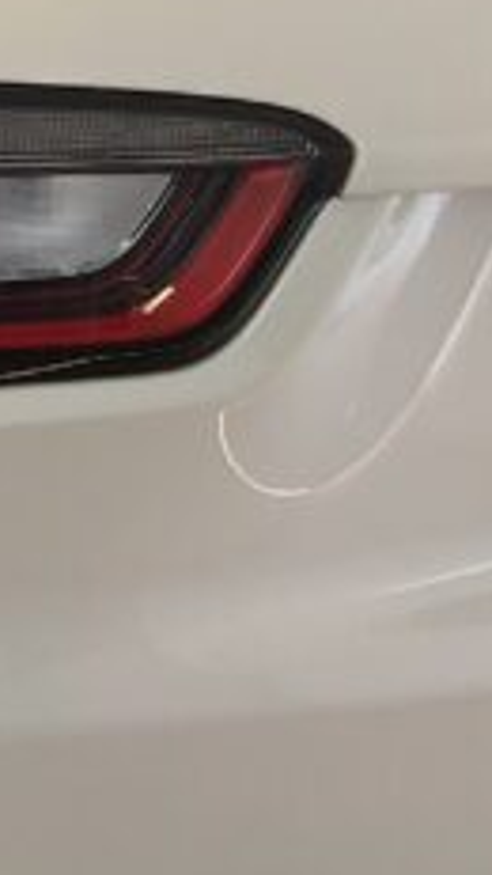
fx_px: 2689
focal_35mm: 116
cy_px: 432
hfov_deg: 10.1
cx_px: -261
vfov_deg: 18.5
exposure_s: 1/100
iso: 503
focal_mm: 5.25
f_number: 1.75
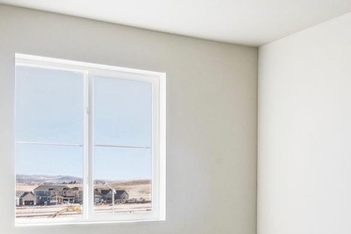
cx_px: 159
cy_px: 177
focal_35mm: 45
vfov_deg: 29.2
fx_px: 442
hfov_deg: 43.2
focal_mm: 11
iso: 100
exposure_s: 1/30
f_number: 9.5
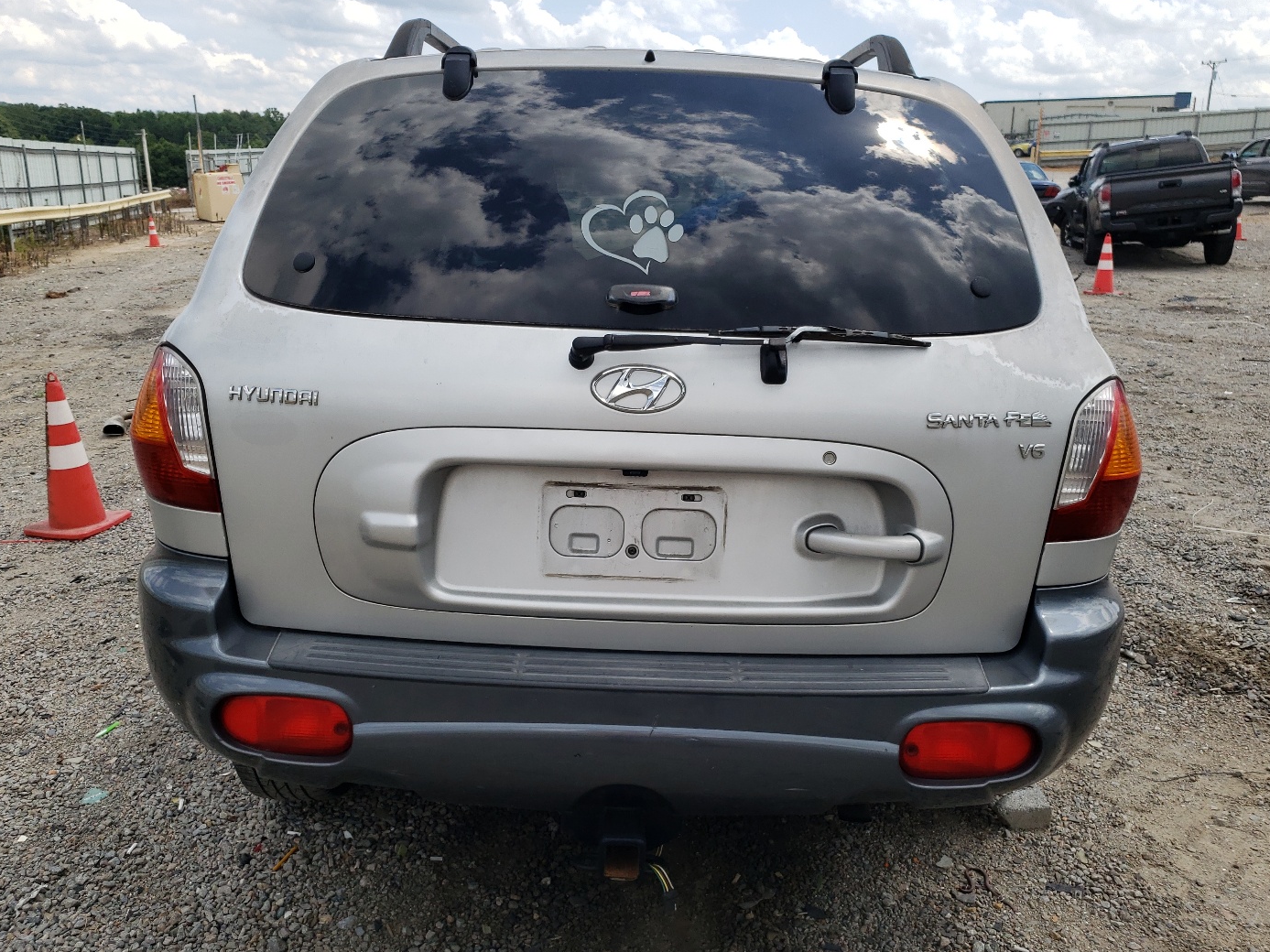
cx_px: 617
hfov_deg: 60.0
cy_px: 467
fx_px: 1101
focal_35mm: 30
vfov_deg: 46.8
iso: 50
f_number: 1.5
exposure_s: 1/2500
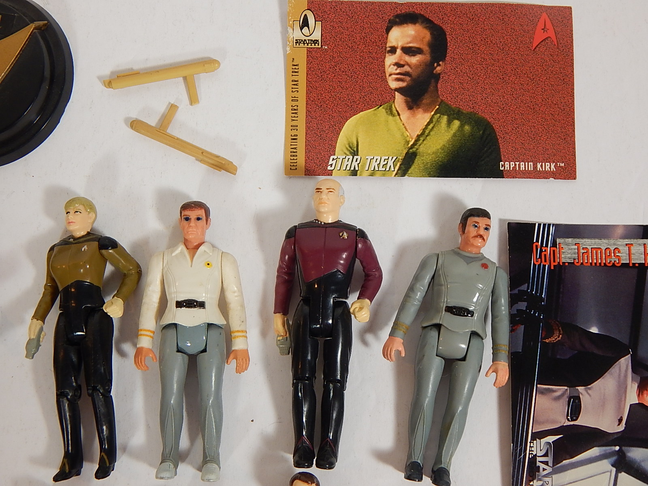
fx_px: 1011
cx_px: 324
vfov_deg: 27.0
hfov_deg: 35.5
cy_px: 243
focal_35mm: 54
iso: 140
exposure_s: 1/30
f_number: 3.8
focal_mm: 9.7
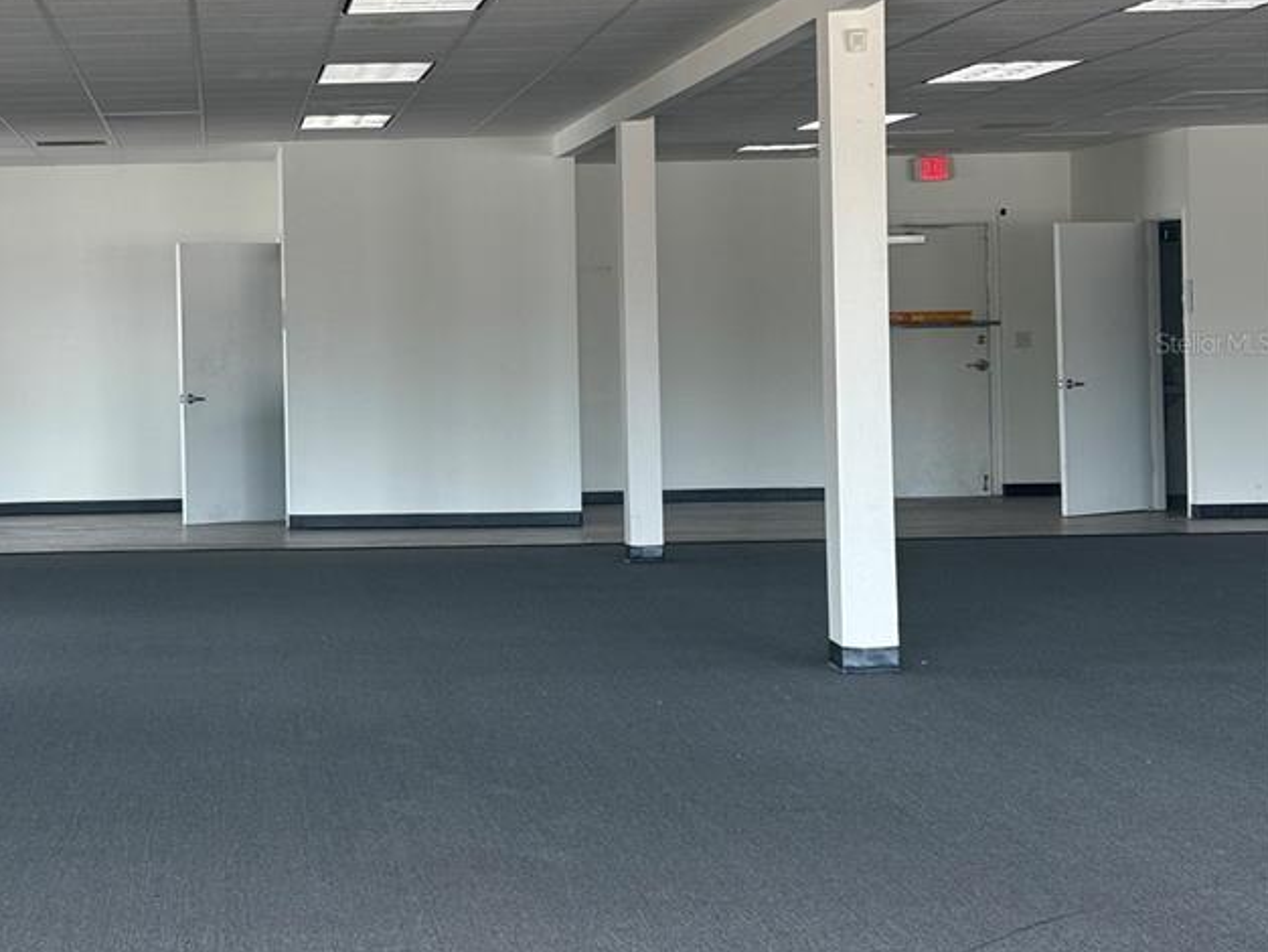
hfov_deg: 22.7
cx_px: 241
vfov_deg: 17.3
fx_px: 3115
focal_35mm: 85
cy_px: 342
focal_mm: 5.96
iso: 50
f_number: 1.6
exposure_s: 1/65
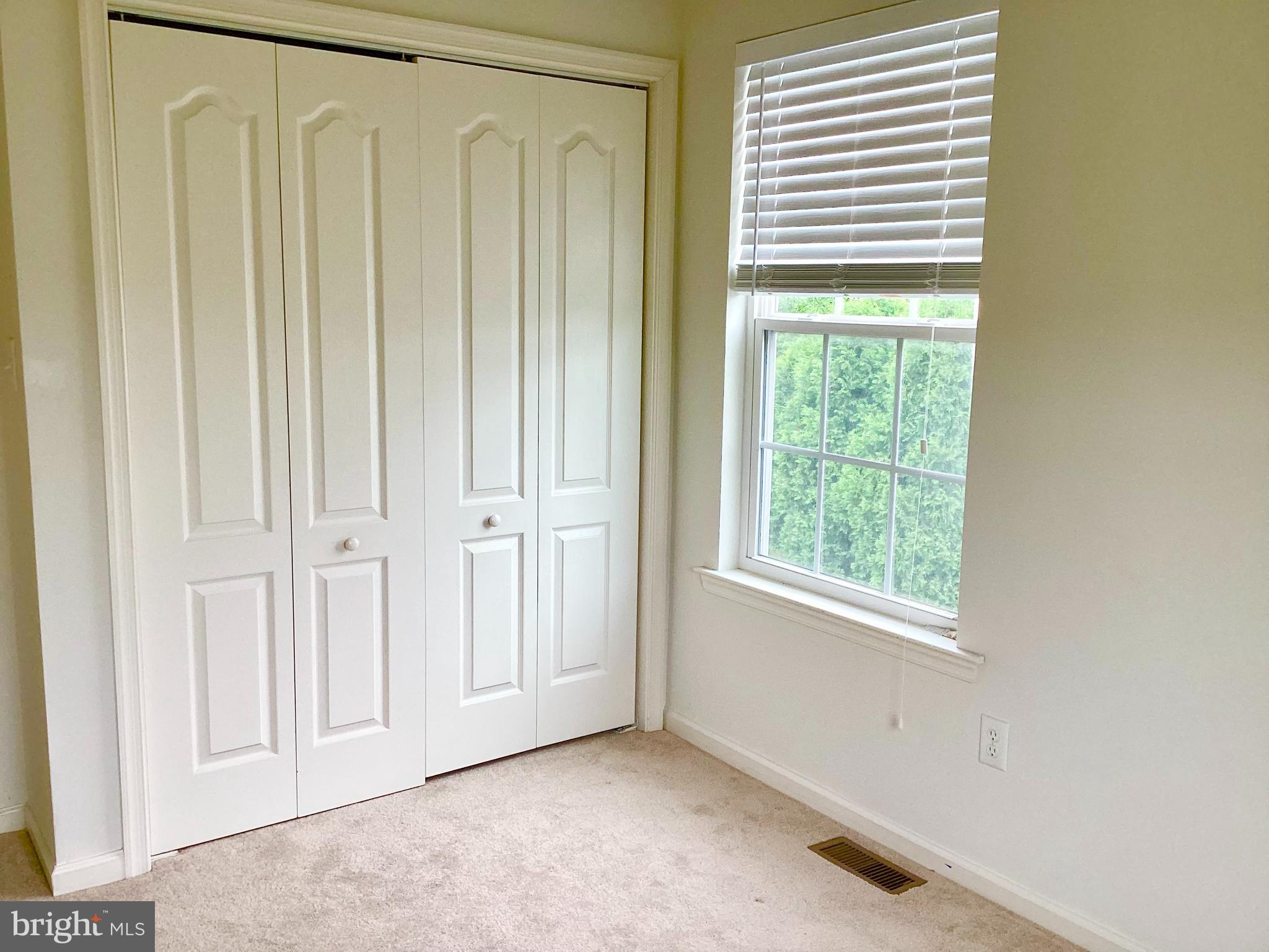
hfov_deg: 58.4
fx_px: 1136
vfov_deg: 45.4
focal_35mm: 31
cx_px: 634
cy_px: 476
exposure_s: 1/120
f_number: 2.4
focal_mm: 3.3
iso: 50
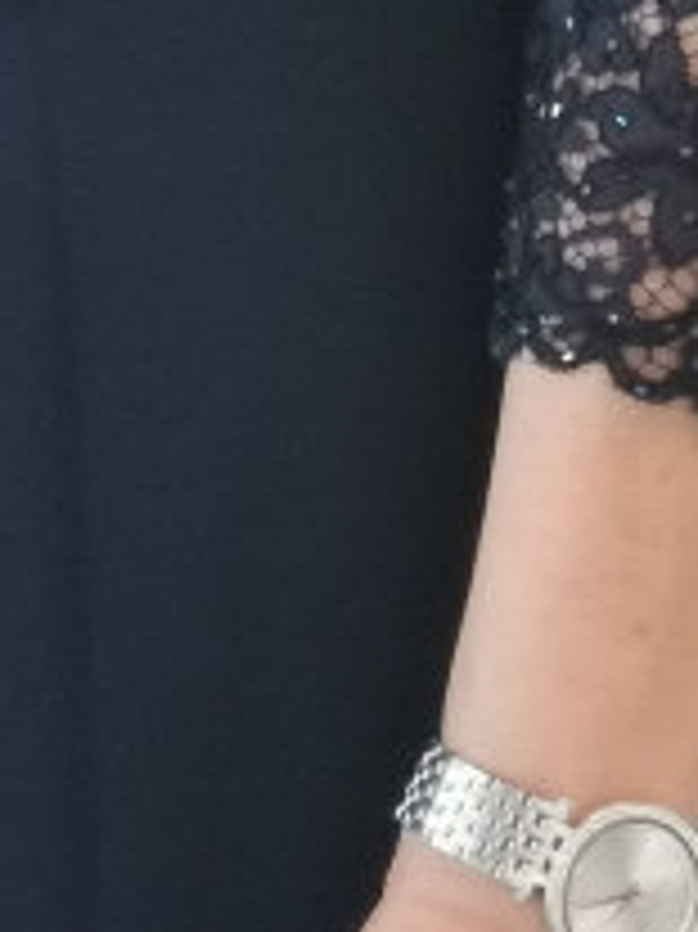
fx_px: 5598
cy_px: -824
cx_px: -86
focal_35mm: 208
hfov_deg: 7.1
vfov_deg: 9.0
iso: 320
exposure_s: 1/60
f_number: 1.4
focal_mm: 4.7
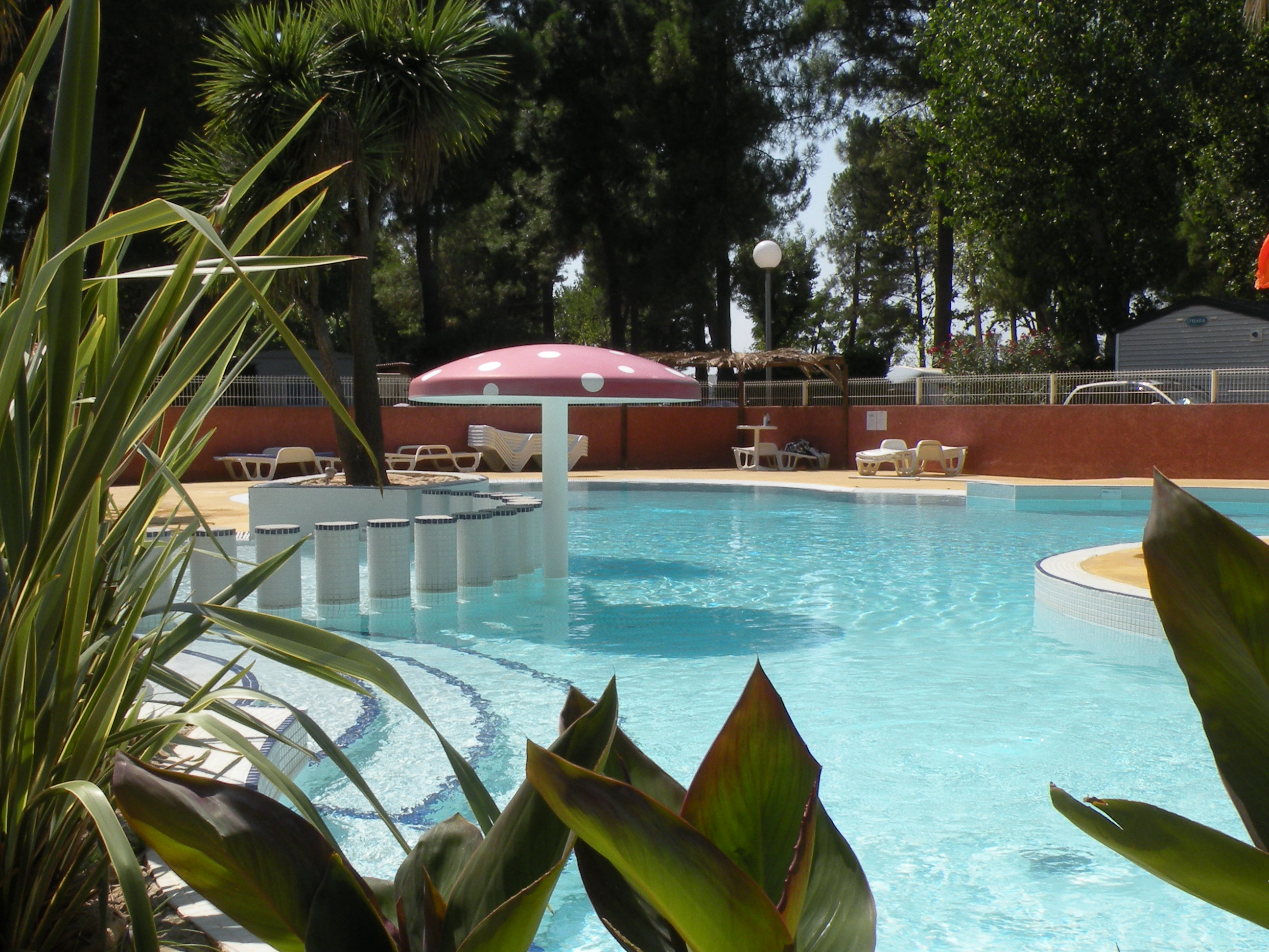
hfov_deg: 49.0
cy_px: 521
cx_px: 627
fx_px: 1393
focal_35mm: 38
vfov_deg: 37.7
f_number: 7.1
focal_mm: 4.7
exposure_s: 1/248
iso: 64
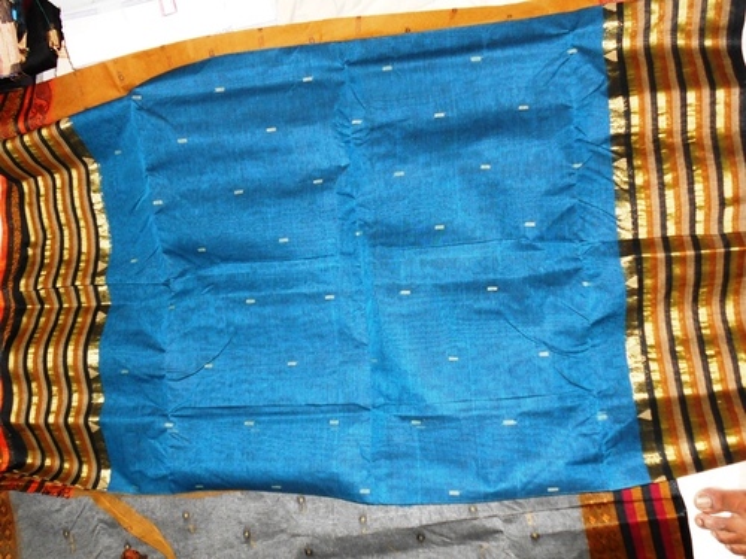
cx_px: 373
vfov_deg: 41.8
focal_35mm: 34
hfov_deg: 54.0
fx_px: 733
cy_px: 280
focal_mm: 5.8
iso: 280
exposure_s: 1/30
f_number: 3.6
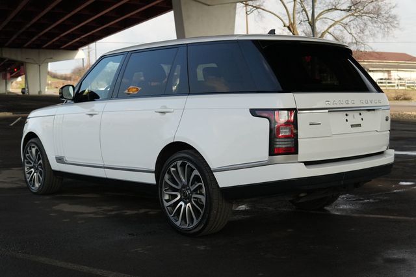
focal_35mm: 45
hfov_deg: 43.6
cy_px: 138
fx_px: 520
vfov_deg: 29.8
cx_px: 208
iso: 1600
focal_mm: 30
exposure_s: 1/160
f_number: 4
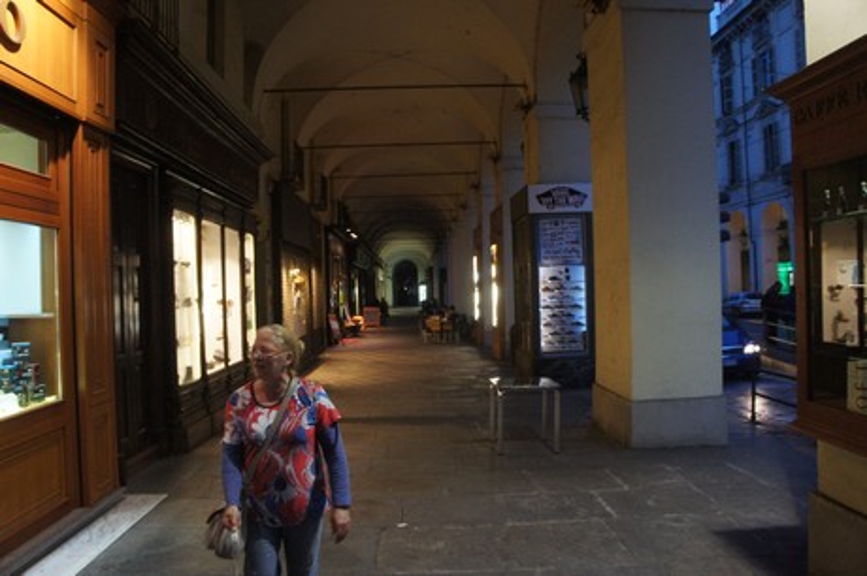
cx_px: 434
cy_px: 288
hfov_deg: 67.4
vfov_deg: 47.9
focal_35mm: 27
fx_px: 650
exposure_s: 1/60
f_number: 3.5
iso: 1600
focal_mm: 18
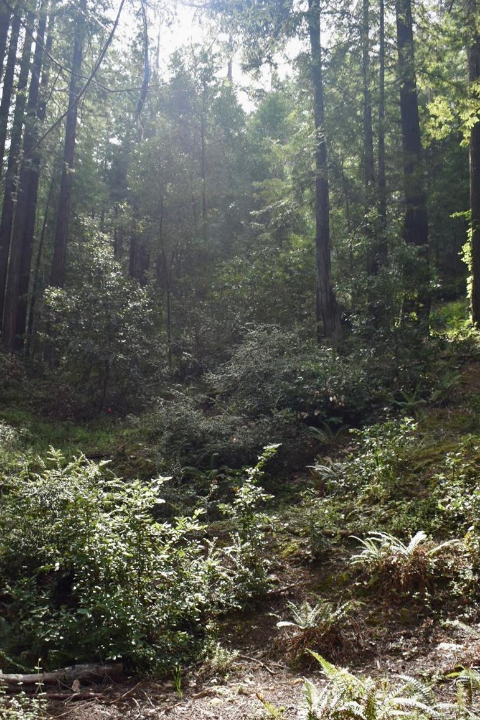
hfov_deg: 37.8
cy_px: 386
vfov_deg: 54.4
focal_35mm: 35
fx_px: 700
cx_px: 234
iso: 360
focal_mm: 18
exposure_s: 1/250
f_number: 5.6
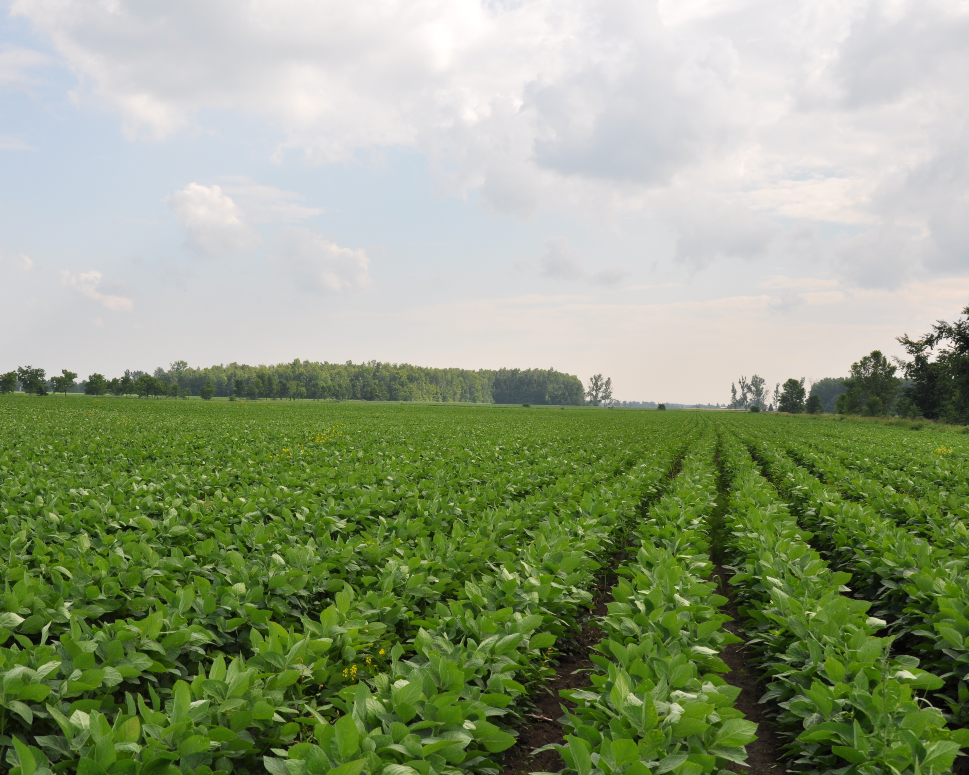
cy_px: 390
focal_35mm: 41
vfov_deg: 36.5
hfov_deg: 44.6
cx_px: 394
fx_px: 1176
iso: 200
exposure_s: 1/320
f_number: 9
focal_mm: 24
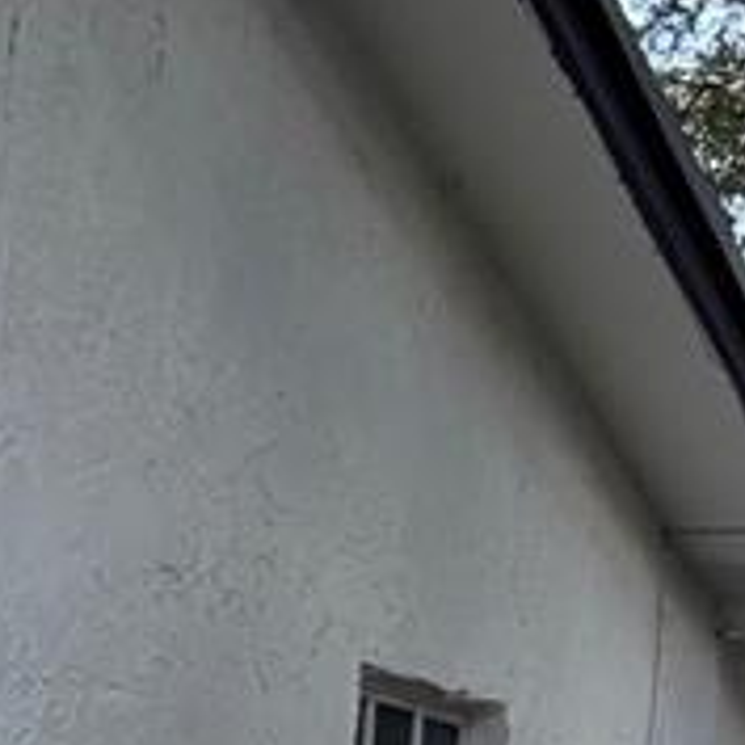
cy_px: 1368
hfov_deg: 10.0
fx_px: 3798
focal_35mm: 156
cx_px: -960
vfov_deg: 10.5
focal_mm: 5.96
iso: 50
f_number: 1.6
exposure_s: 1/517
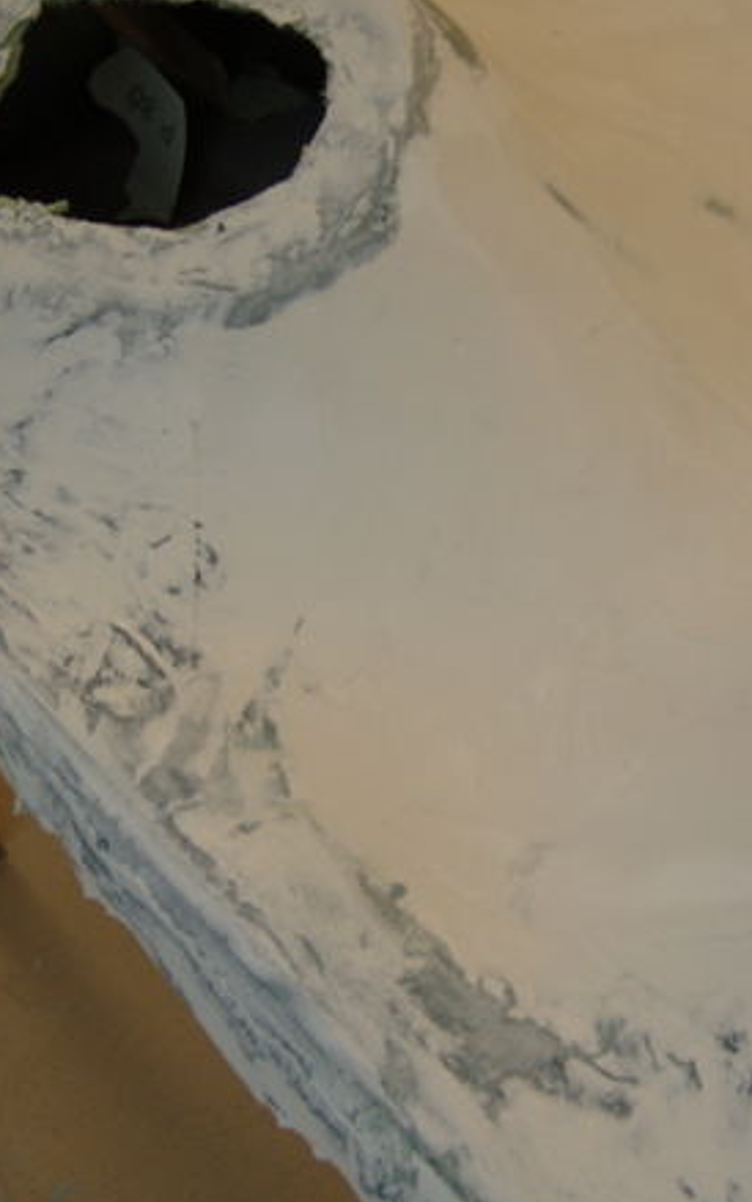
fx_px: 2687
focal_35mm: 82
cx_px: 535
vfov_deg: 25.2
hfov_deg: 15.9
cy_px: 579
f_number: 3.5
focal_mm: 11.5
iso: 80
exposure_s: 1/80
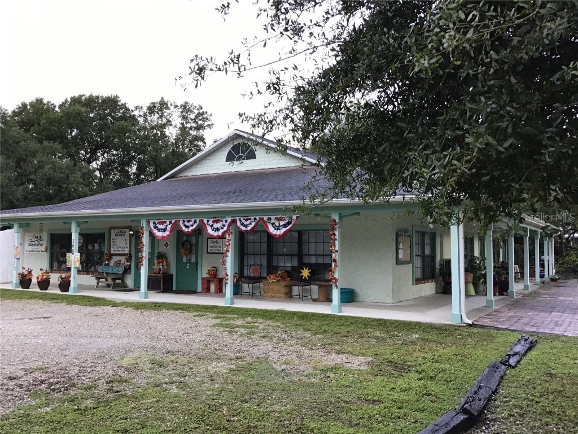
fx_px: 518
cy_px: 217
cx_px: 289
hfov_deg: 58.4
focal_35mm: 31
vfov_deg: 45.4
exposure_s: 1/30
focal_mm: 3.3
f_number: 2.4
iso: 25
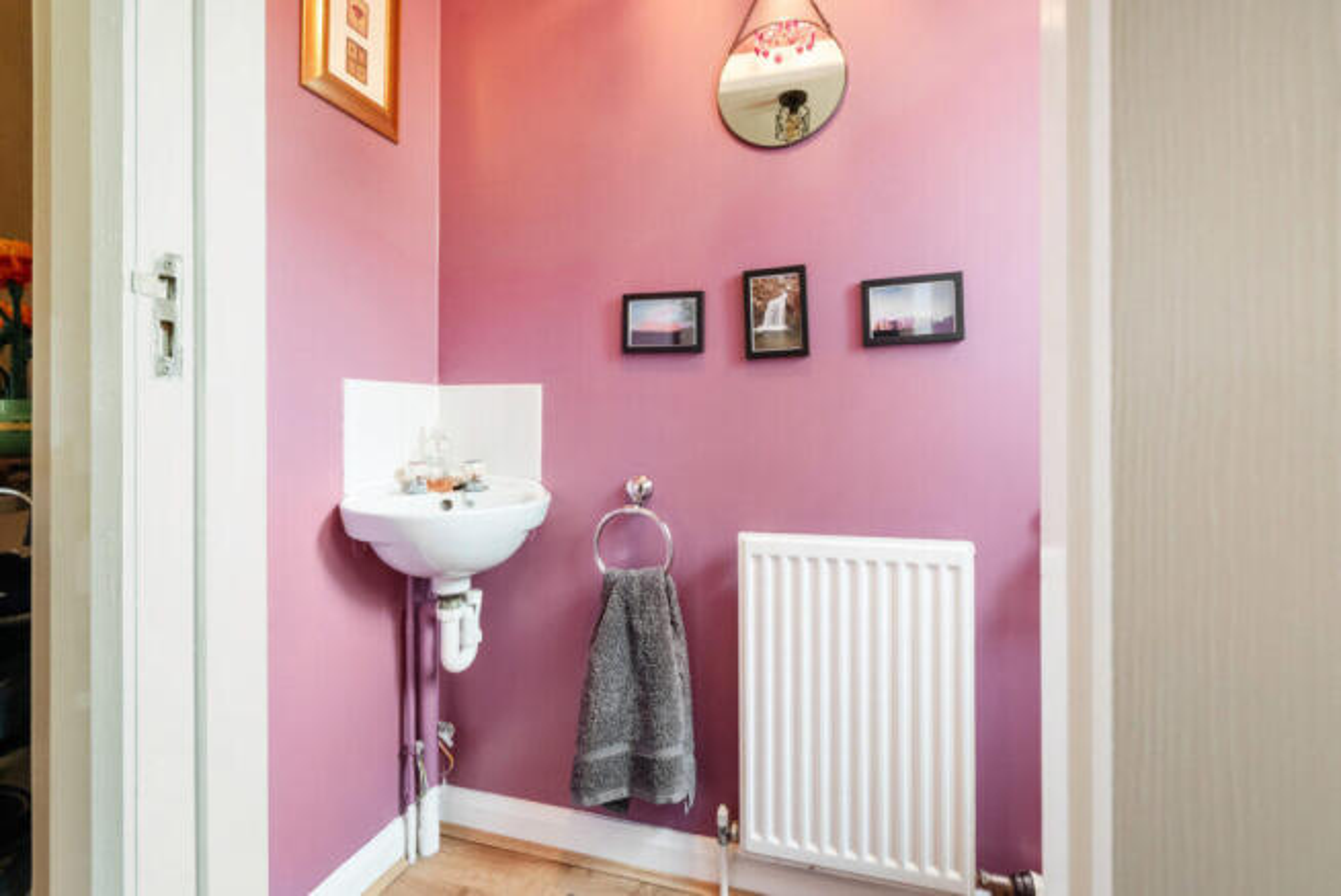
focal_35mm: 16
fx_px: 596
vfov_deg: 73.8
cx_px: 670
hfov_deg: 96.7
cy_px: 448
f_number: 9
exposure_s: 1/15
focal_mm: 16
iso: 2000
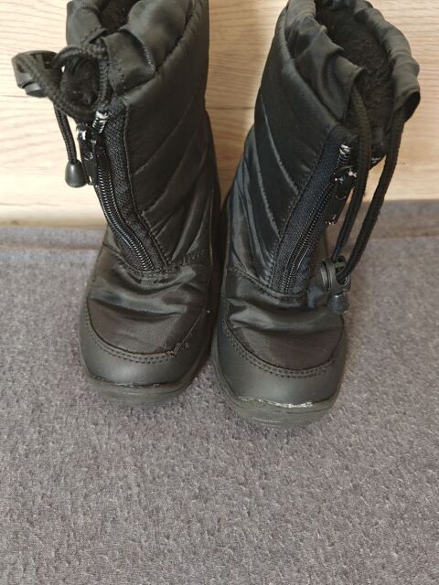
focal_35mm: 27
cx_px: 220
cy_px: 292
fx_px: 457
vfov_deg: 65.3
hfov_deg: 51.4
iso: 400
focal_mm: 6.67
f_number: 1.9
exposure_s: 1/50
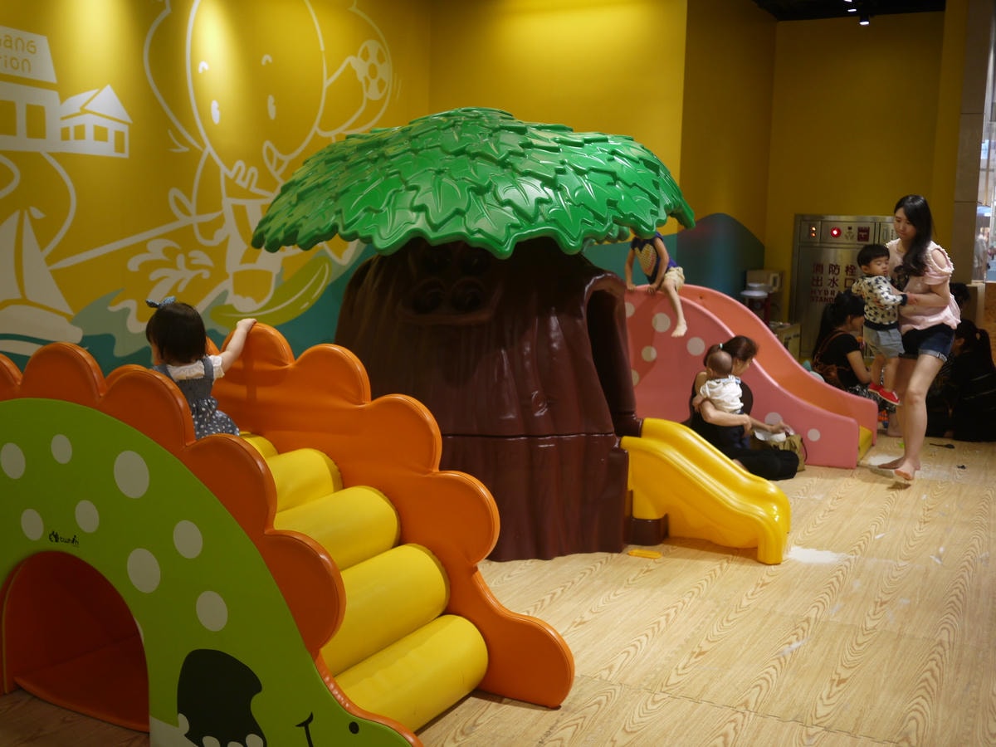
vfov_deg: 36.0
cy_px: 374
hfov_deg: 46.8
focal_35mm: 40
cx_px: 498
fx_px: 1151
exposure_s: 1/60
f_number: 1.7
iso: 160
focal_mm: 20
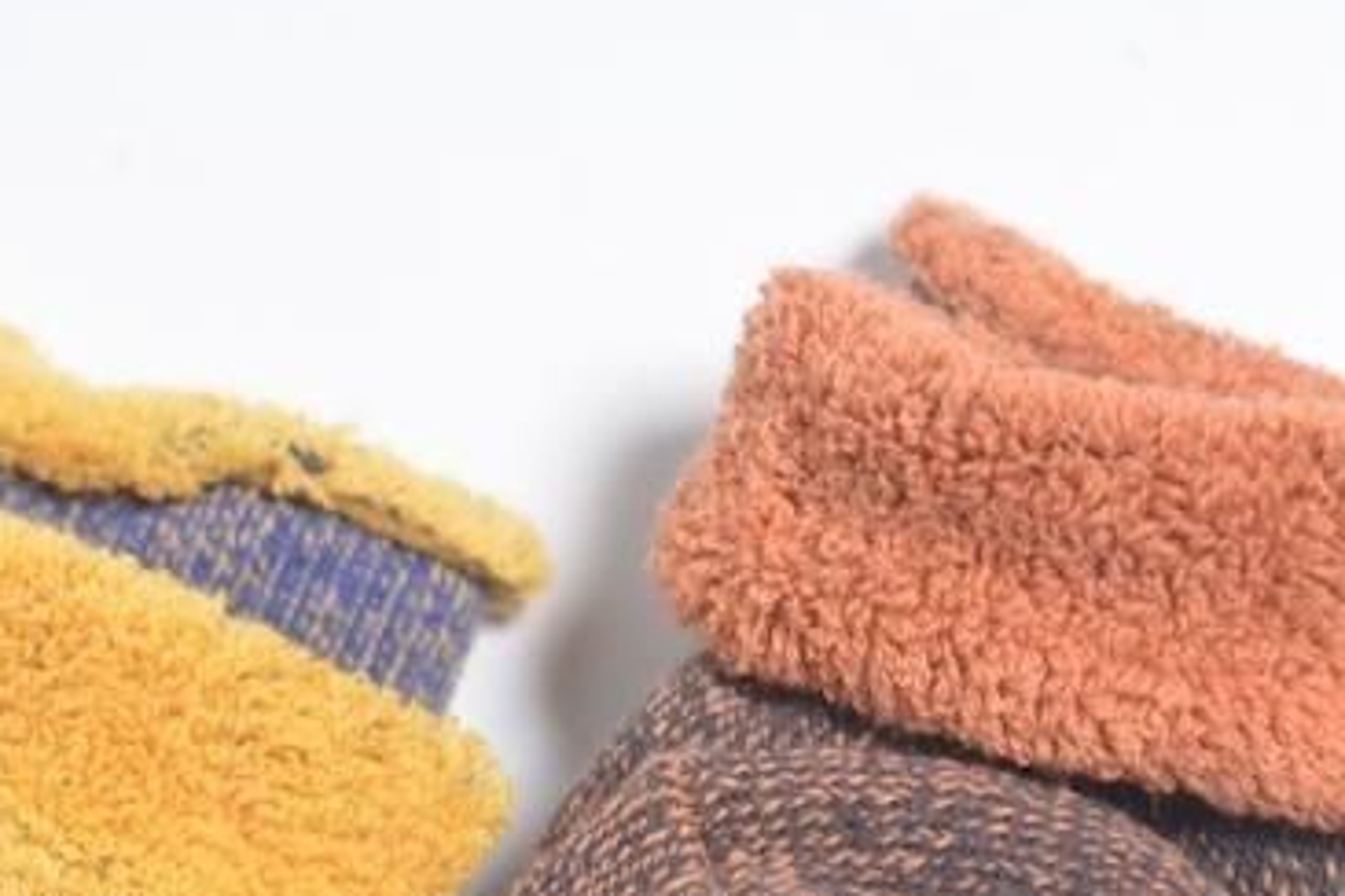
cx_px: 559
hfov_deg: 15.6
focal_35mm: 131
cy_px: 808
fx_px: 4894
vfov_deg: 10.4
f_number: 5.6
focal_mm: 40
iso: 800
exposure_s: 1/125
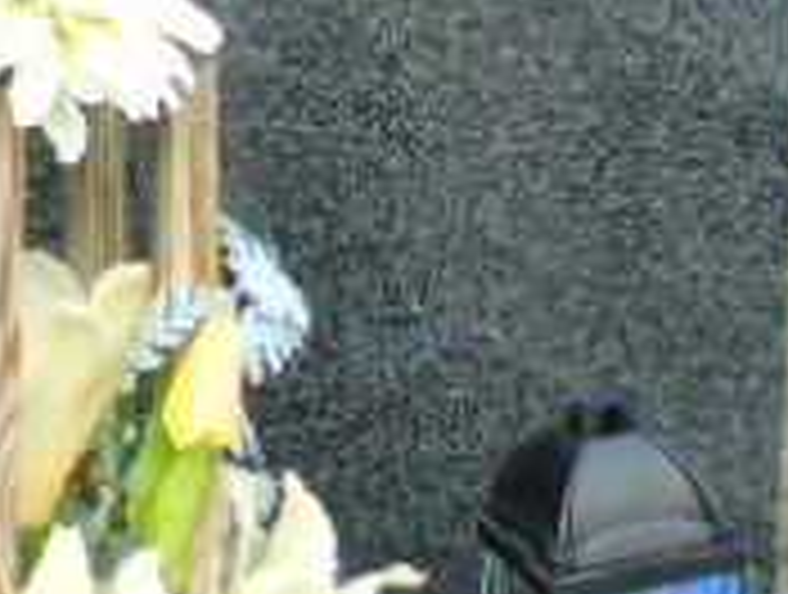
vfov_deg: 7.5
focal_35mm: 197
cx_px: -95
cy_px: -126
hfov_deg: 9.9
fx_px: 4494
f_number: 4.3
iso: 80
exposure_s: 1/80
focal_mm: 9.6
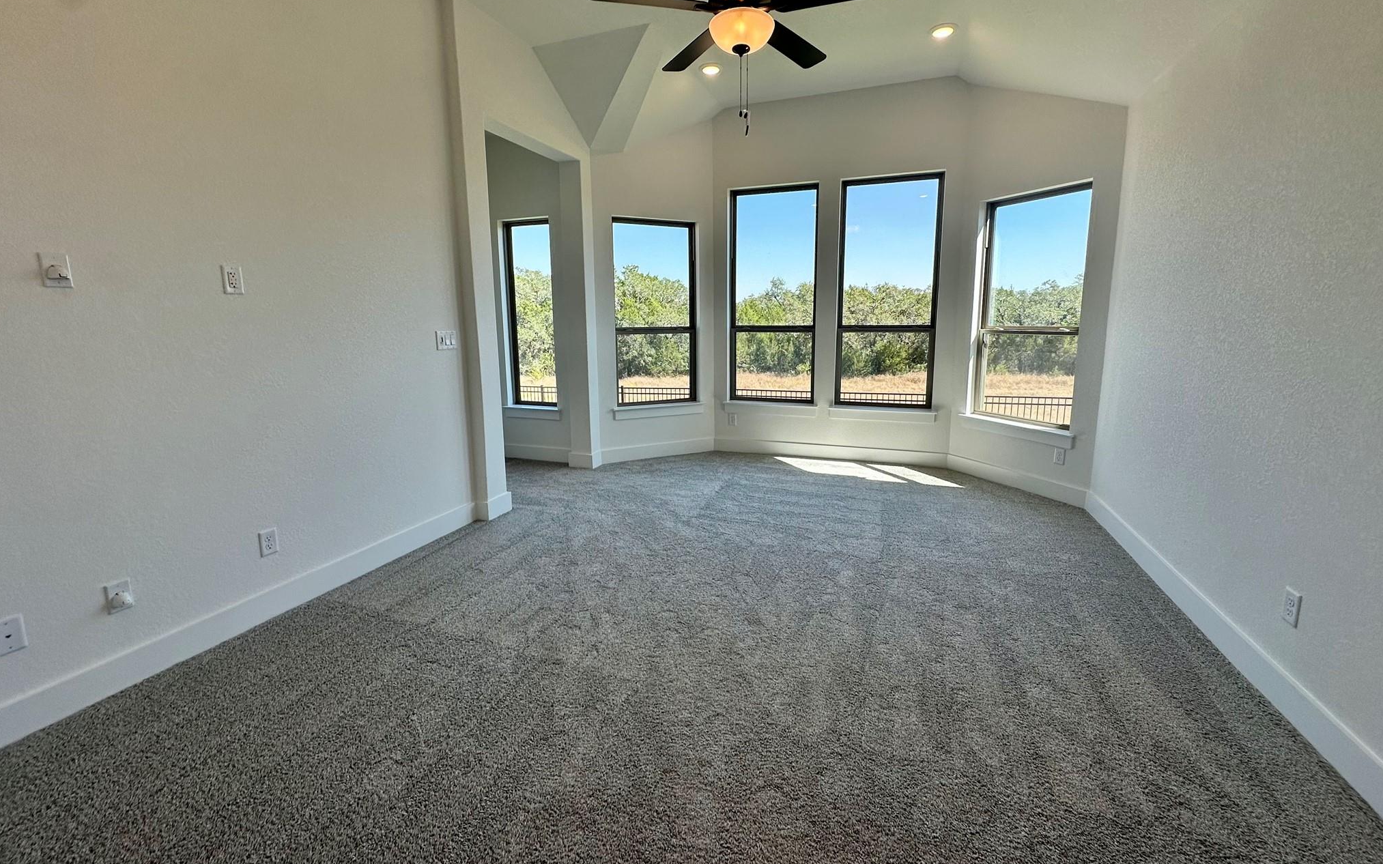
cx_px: 696
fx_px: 565
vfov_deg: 74.7
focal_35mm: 15
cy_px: 405
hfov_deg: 101.5
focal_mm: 2.22
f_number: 2.2
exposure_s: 1/262
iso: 40
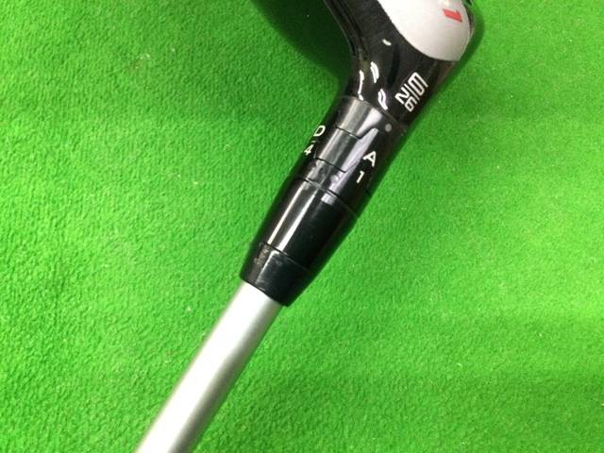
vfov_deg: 45.4
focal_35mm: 31
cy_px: 226
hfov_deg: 58.4
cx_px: 302
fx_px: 541
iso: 200
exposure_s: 1/30
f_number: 2.4
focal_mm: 3.3
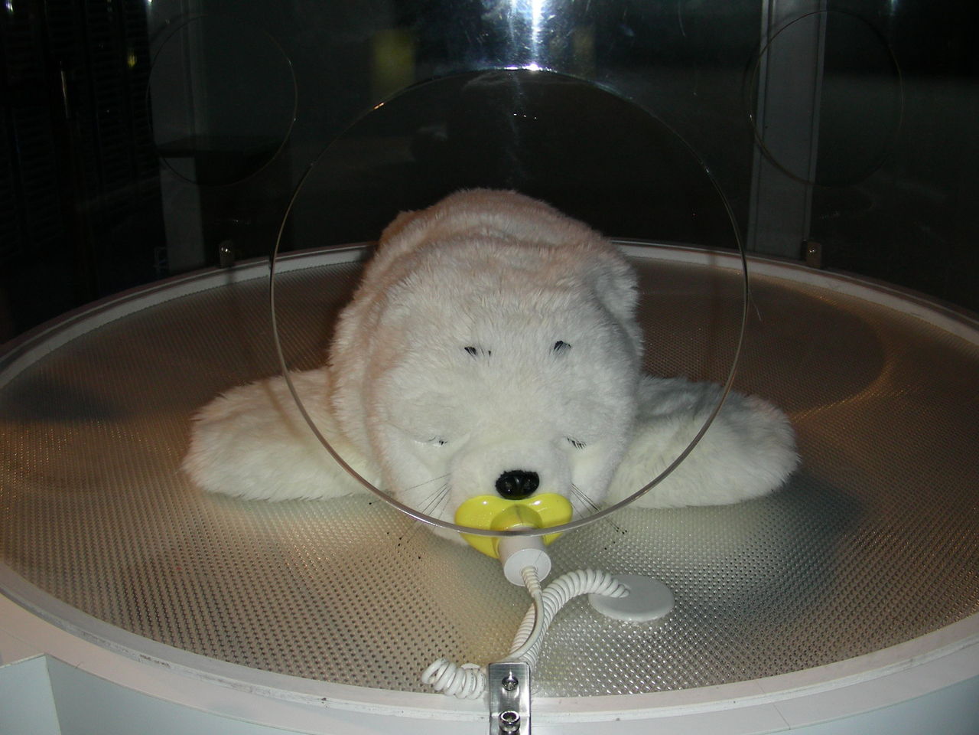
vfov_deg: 37.7
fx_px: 1075
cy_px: 368
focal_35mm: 38
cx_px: 490
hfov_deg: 49.0
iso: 50
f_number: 3.5
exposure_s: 1/60.1
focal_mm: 6.3
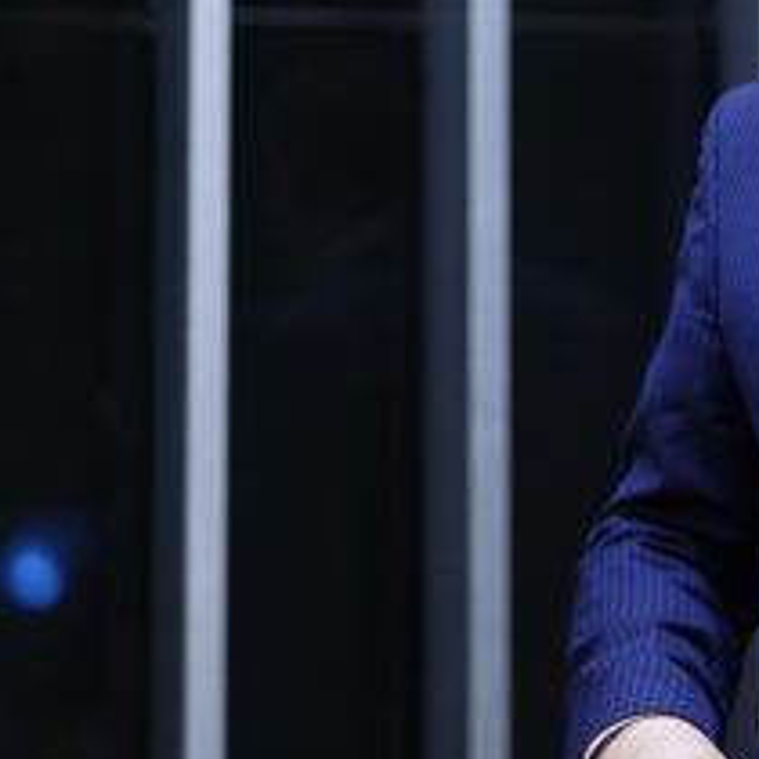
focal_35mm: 234
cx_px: 882
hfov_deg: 7.4
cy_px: 266
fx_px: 5805
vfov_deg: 7.5
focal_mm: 85
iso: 3200
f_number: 1.8
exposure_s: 1/320
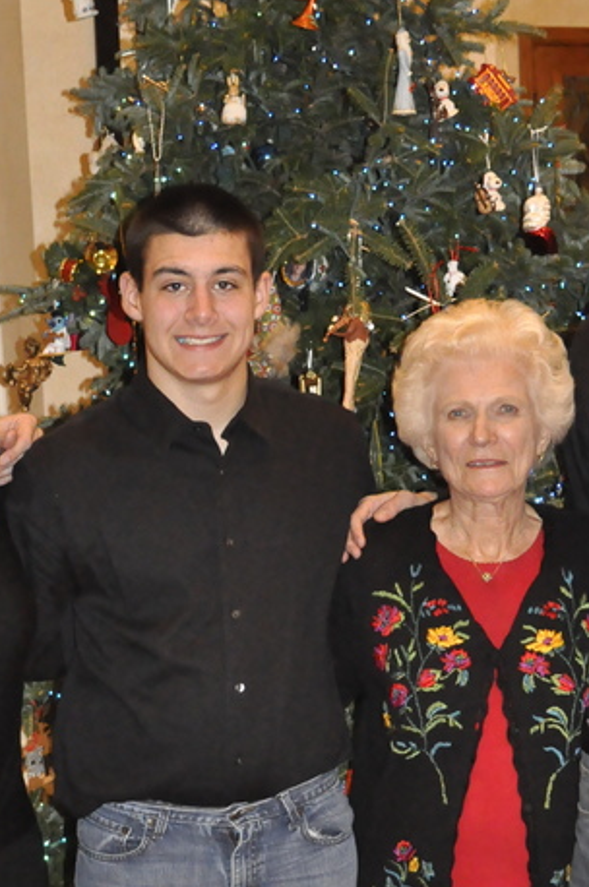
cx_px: 207
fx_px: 2314
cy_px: 691
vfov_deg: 21.5
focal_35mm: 94
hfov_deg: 14.5
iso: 3200
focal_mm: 28
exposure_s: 1/60
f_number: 5.6
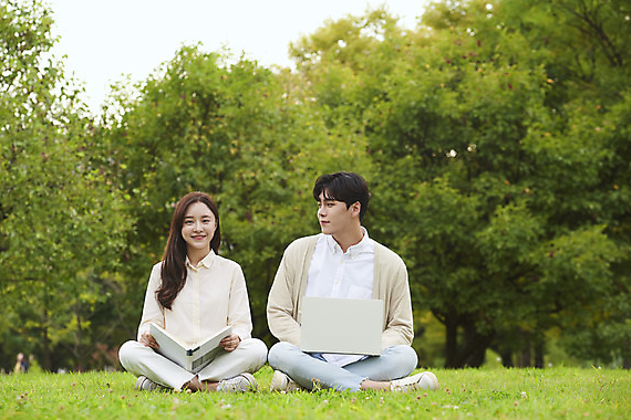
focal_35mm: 122
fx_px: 2138
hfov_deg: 16.8
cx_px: 303
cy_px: 214
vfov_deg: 11.2
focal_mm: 116
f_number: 4.5
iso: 320
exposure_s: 1/100
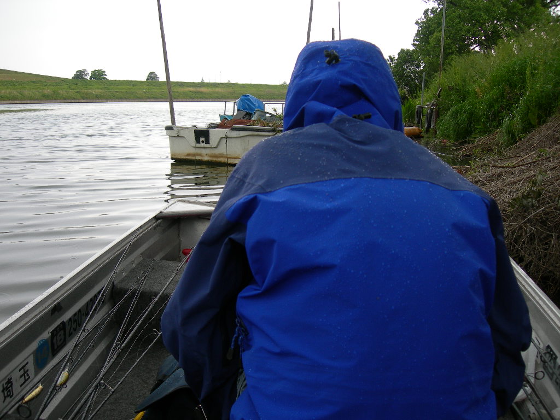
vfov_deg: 37.7
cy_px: 210
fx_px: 615
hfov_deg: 49.0
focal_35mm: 38
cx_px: 280
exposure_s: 1/42.6
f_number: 2.8
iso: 50
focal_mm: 7.8
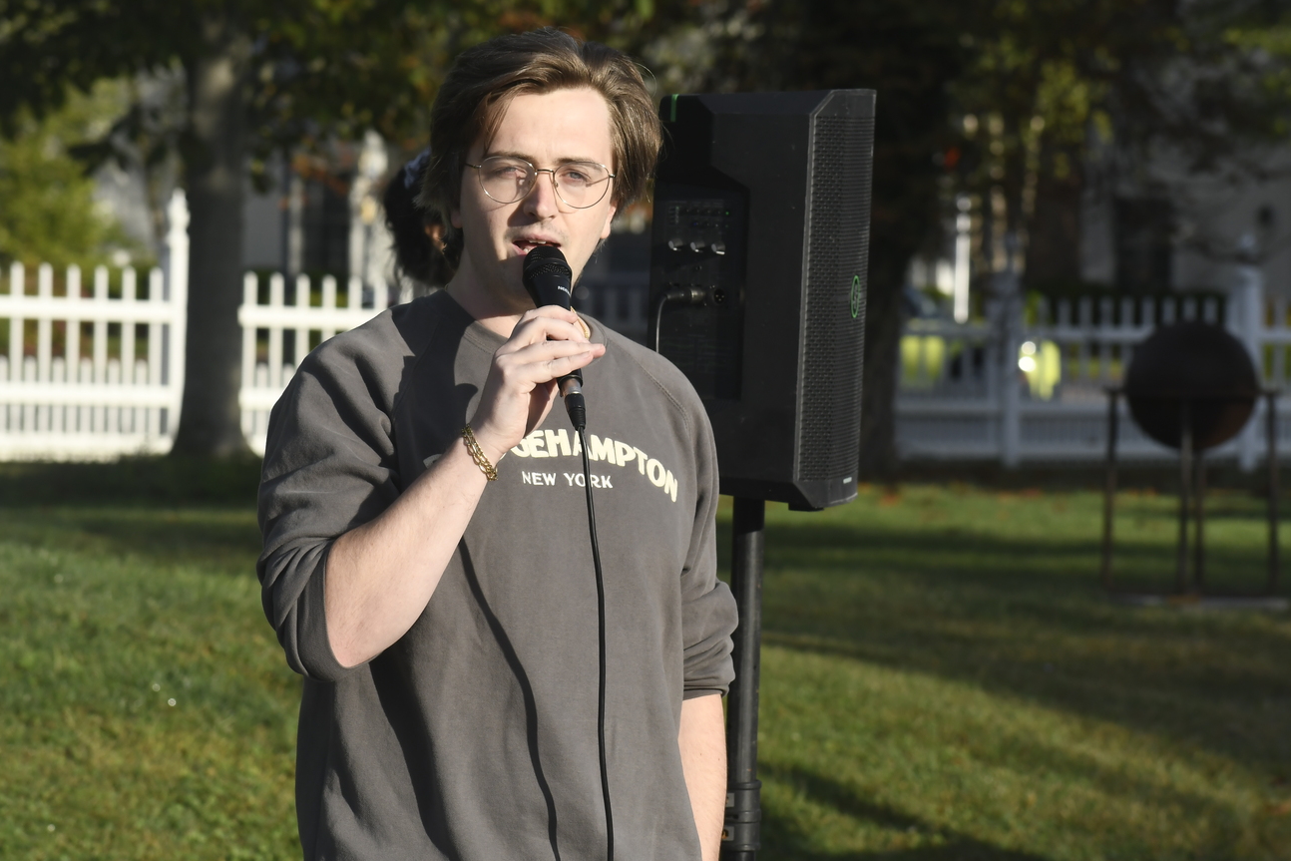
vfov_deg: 7.5
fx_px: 6527
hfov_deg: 11.3
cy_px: 372
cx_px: 585
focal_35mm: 182
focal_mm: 105
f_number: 8
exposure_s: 1/1000
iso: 400
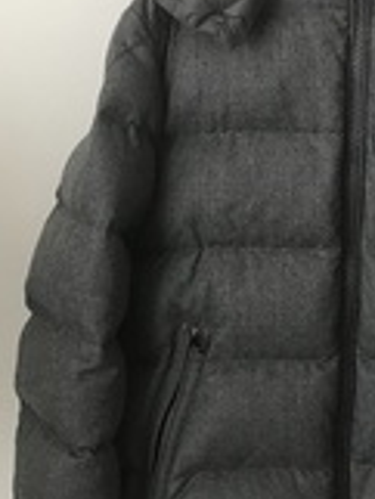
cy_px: 191
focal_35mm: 63
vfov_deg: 30.6
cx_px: 369
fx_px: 909
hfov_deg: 22.5
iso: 40
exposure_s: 1/33
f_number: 1.8
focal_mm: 3.99
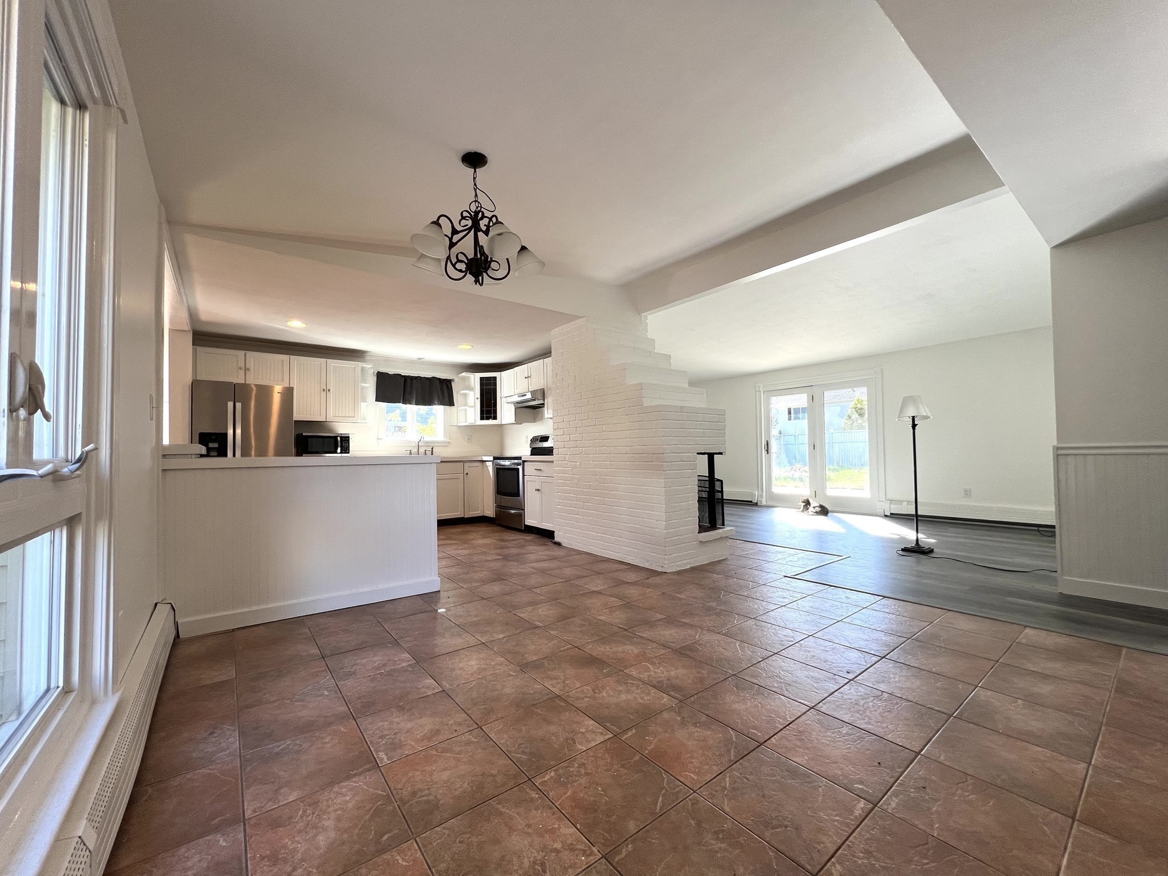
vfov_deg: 89.9
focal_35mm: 13
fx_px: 439
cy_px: 438
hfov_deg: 106.2
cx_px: 584
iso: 64
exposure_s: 1/120
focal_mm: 1.57
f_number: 1.8
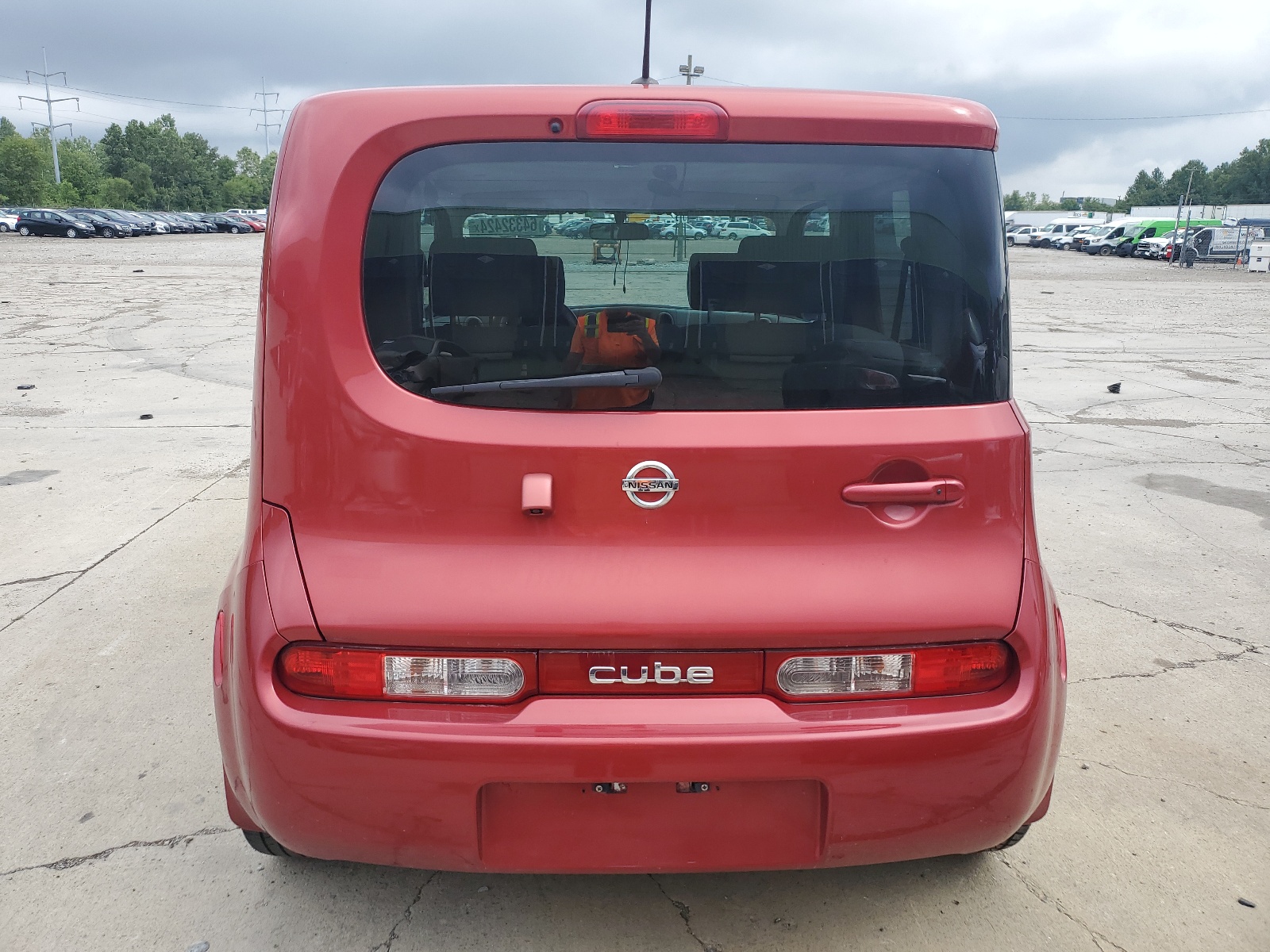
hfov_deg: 67.3
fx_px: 954
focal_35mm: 26
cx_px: 635
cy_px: 476
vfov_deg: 53.1
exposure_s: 1/1250
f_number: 1.5
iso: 50
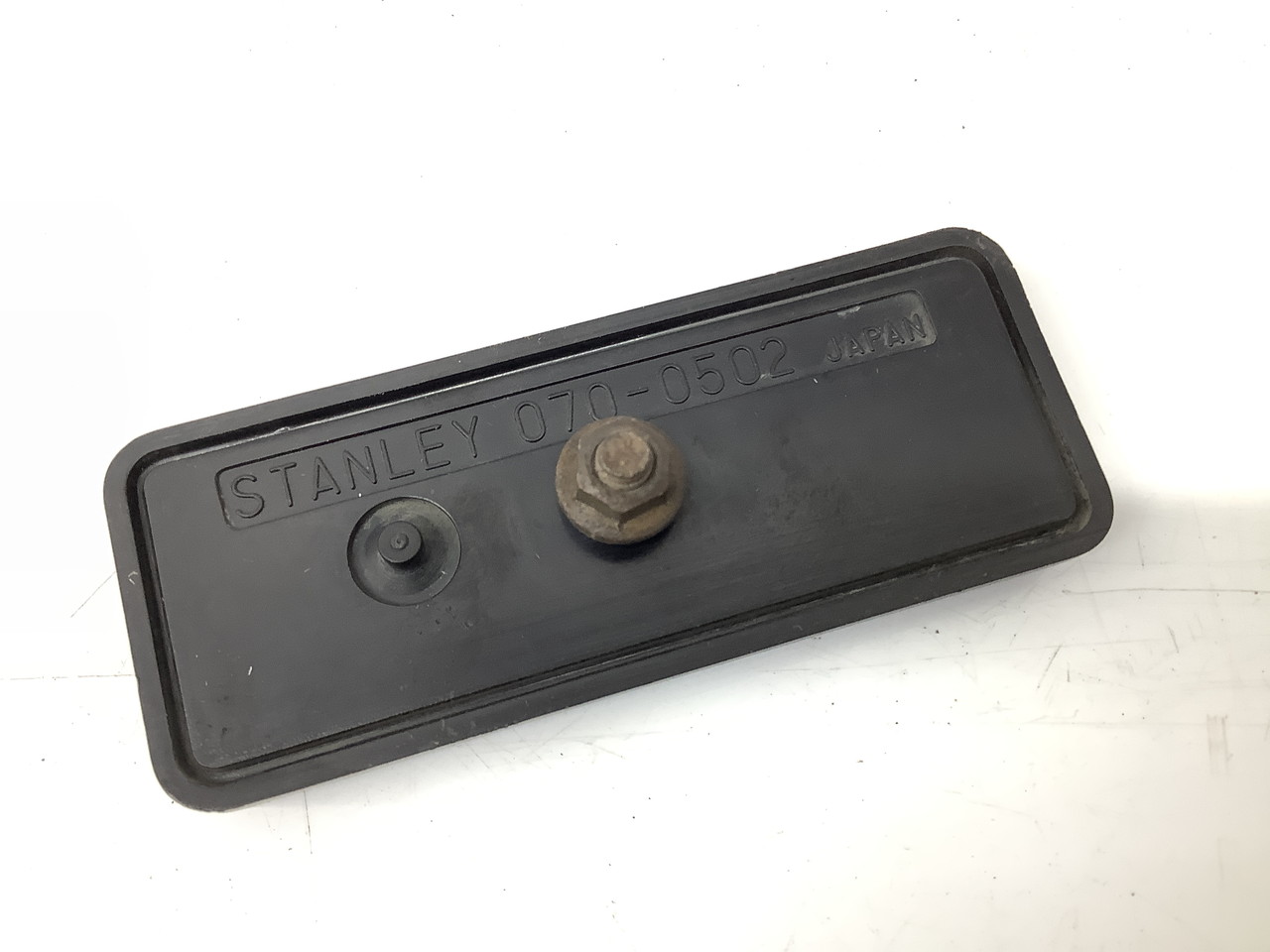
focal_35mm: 31
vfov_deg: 45.4
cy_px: 476
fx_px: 1137
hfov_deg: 58.4
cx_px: 635
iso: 80
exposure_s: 1/60
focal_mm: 3.3
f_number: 2.4
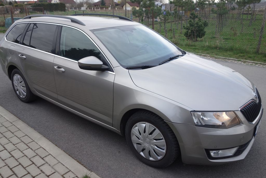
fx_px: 207
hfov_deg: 65.5
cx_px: 133
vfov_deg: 46.4
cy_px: 89
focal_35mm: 28
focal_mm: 10.4
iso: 125
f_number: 2.8
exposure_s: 1/80
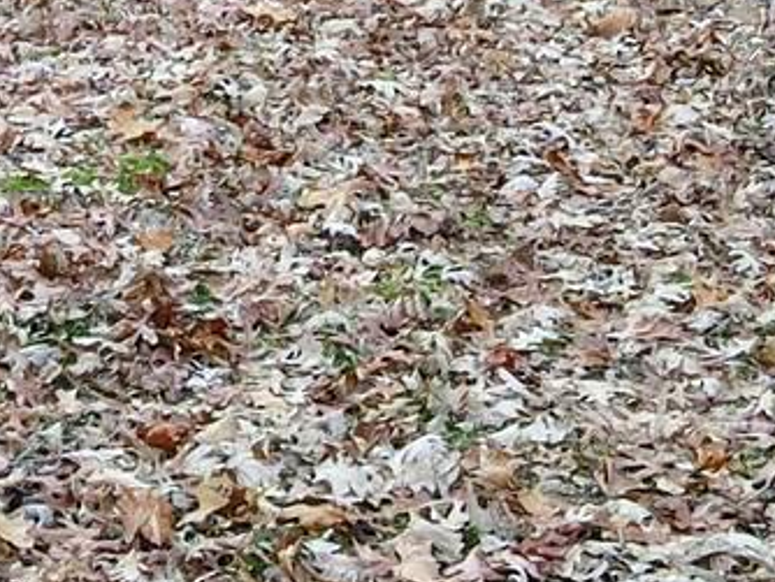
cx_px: -88
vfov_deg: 9.8
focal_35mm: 147
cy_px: -292
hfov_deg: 13.2
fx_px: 3293
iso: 120
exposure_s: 1/15
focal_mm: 4.5
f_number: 2.8
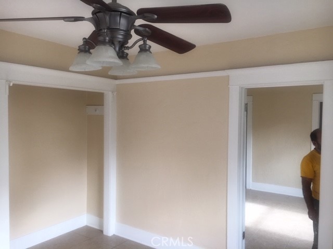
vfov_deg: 48.2
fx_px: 279
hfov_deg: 61.7
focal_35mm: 29
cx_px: 166
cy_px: 124
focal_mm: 4.15
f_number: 2.2
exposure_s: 1/60
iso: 25
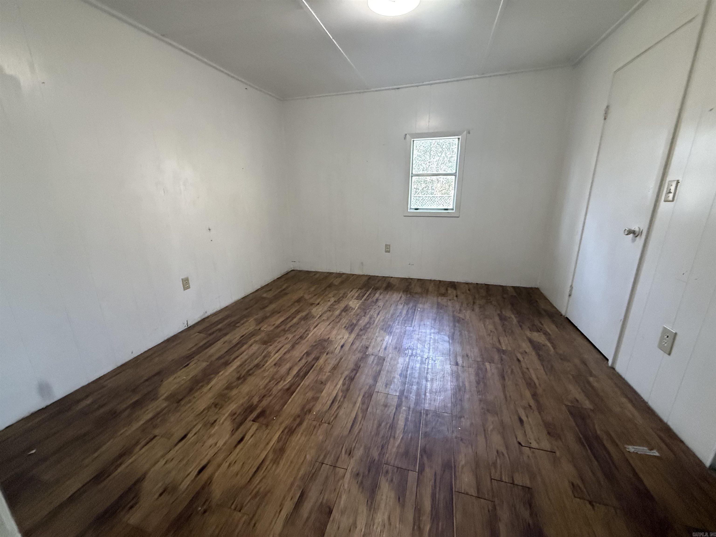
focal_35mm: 14
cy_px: 268
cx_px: 358
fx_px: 290
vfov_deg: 85.7
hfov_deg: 102.1
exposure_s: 1/120
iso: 640
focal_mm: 2.22
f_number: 2.2
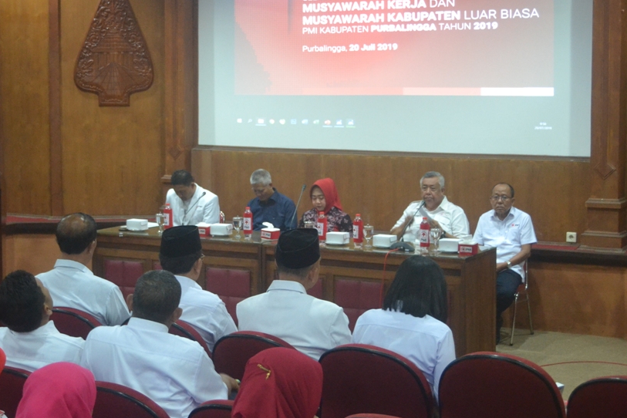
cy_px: 150
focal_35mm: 68
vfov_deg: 20.0
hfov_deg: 29.5
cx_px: 214
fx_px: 1184
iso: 2000
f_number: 4.2
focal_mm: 32
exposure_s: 1/15
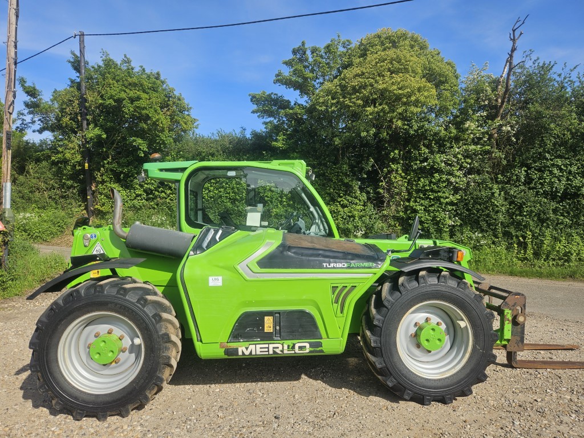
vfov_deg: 58.9
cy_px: 219
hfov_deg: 73.9
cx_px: 292
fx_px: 388
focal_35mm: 23
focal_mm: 5.4
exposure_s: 1/1538
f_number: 1.8
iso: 25
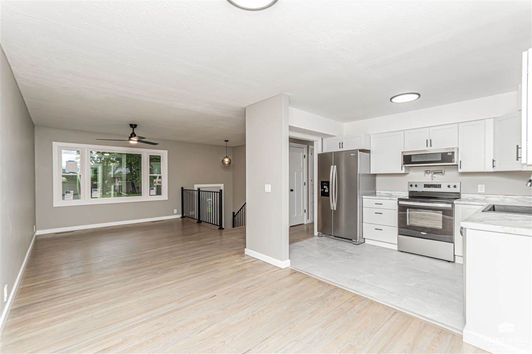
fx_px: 222
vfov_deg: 77.3
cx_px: 266
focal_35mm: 15
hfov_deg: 100.4
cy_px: 177
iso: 1250
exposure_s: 1/60
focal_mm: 10
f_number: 10
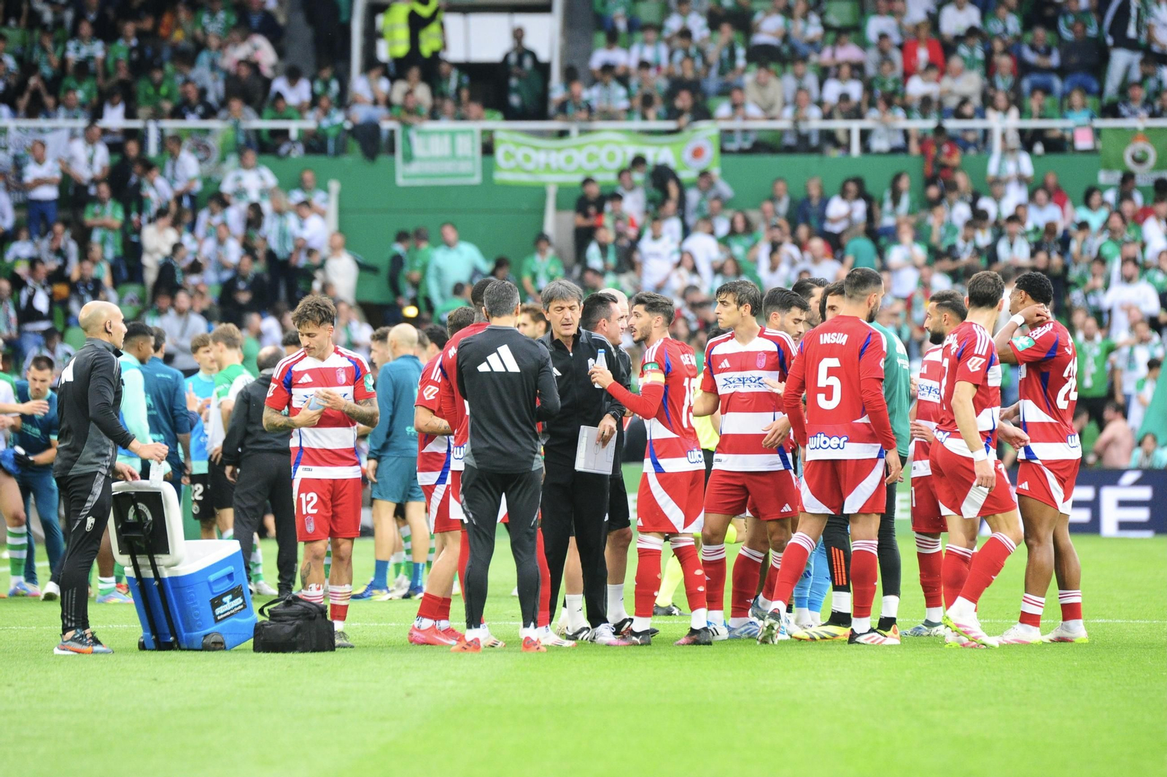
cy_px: 388
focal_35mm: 300
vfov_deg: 4.6
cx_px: 584
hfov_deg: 6.9
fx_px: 9720
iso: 4000
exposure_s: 1/1600
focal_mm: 300
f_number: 4
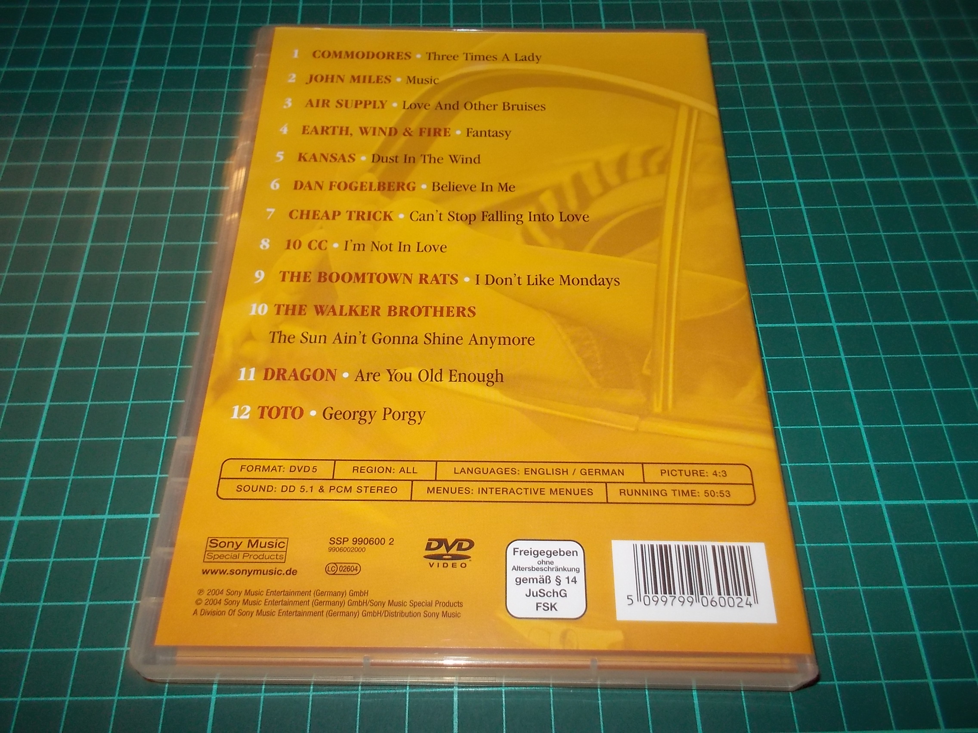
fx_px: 819
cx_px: 489
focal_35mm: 29
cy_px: 366
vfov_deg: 48.2
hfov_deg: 61.7
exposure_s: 1/30
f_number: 3.3
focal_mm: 4.1
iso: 200
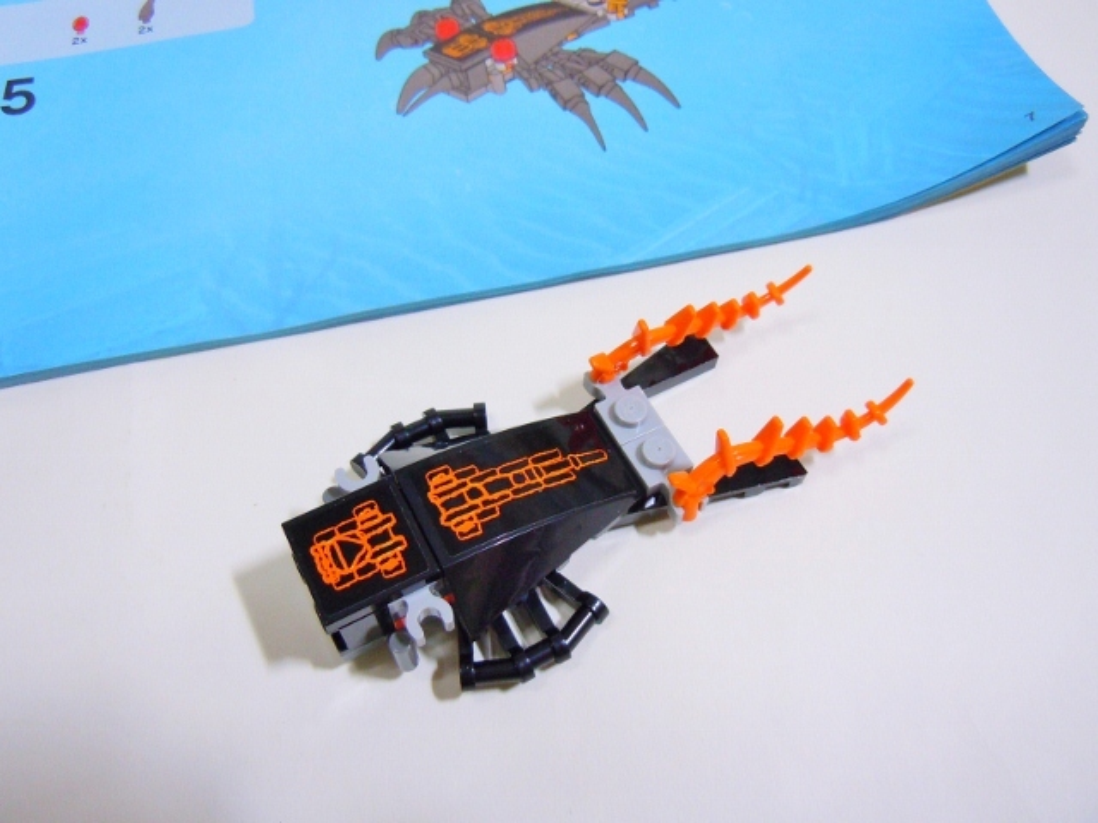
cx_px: 549
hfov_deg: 60.0
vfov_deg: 46.8
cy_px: 412
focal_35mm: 30
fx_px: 952
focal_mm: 5.4
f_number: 3.5
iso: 400
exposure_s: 1/15
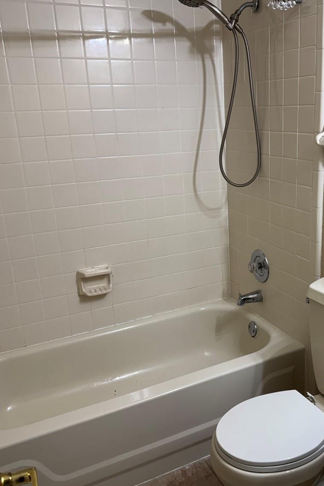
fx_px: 472
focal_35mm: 35
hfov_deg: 37.0
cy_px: 252
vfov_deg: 54.4
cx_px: 239
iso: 100
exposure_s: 1/120
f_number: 1.78
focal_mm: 6.76
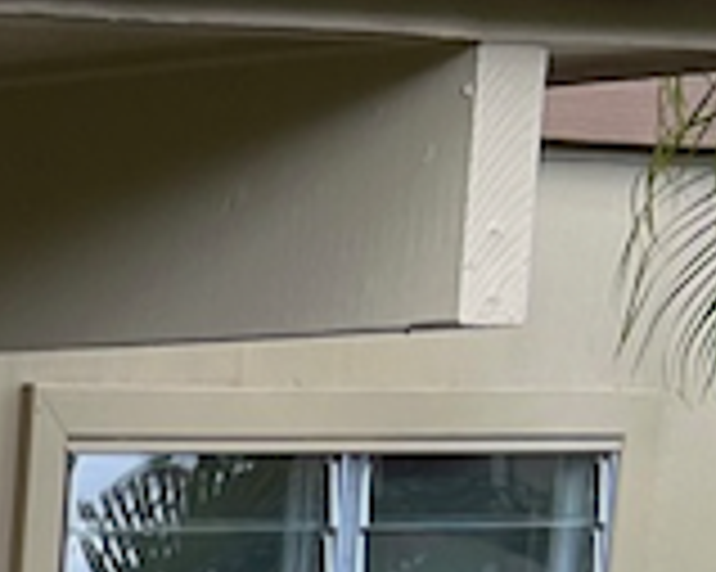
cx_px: -1423
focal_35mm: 204
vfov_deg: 7.0
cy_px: 1482
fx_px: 4320
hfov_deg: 8.1
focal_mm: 5.7
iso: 50
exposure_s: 1/399
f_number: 1.5
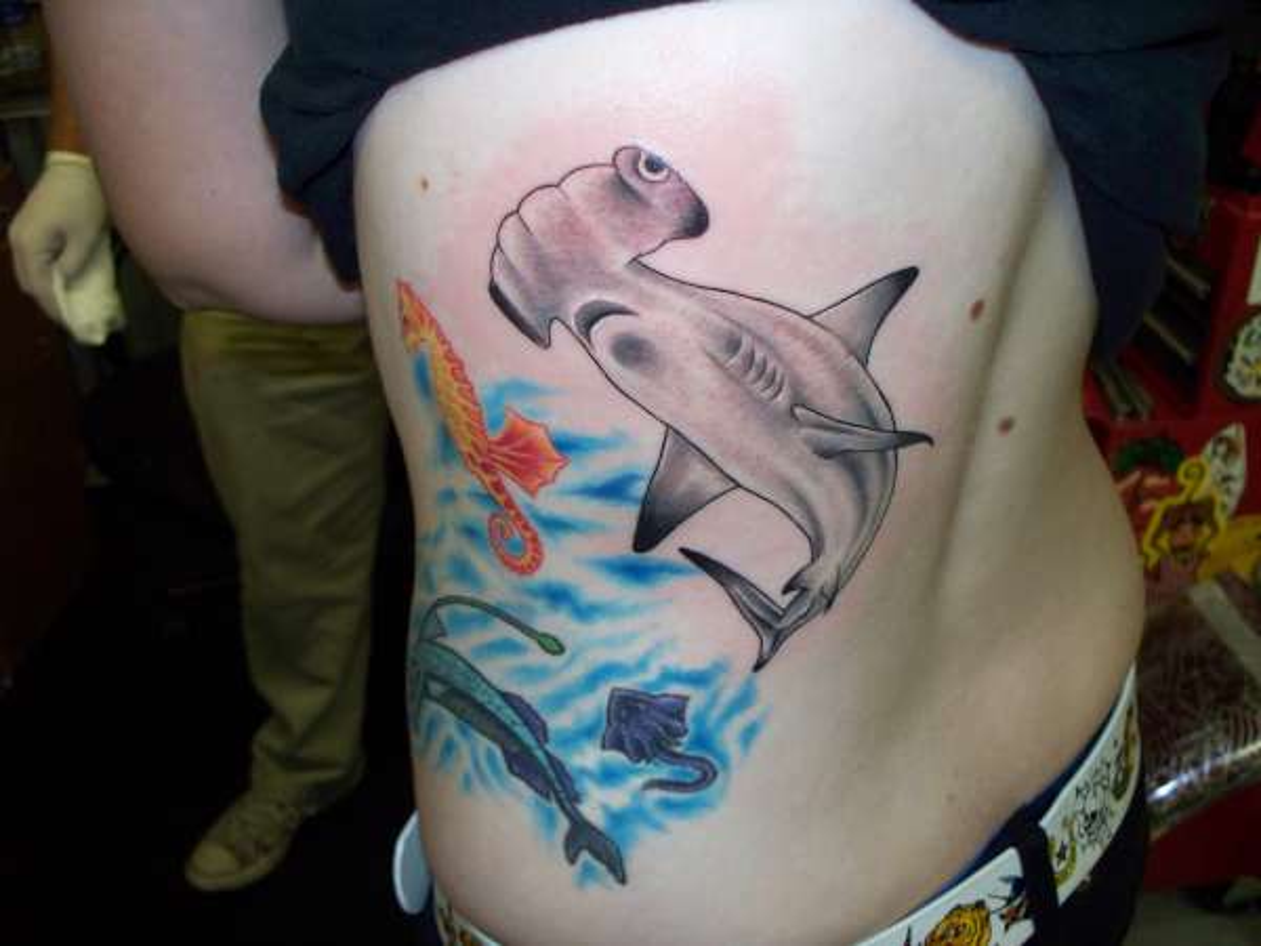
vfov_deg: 39.7
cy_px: 473
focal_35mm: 36
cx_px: 630
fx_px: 1311
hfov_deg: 51.4
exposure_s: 1/30
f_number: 2.8
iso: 200
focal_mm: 7.54
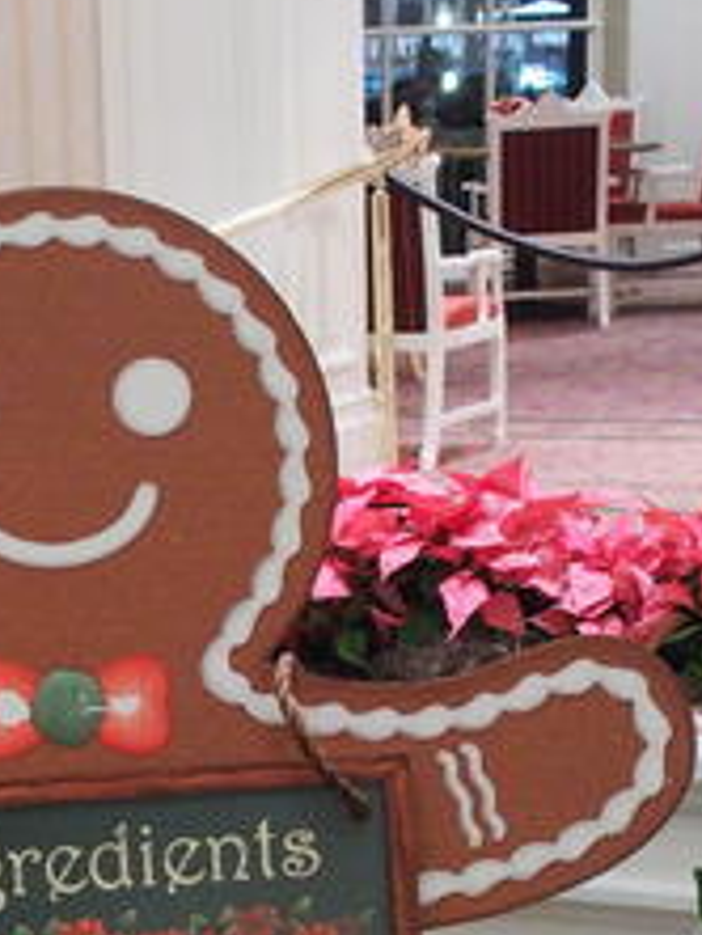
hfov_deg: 14.3
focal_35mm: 102
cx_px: 38
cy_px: 850
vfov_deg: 18.9
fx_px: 2755
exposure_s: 1/15
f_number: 2.8
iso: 800
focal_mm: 10.8
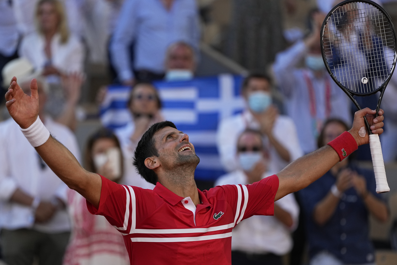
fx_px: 3981
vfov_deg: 3.8
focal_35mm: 361
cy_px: 132
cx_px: 198
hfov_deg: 5.7
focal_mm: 361
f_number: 5.6
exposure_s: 1/1600
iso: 1250
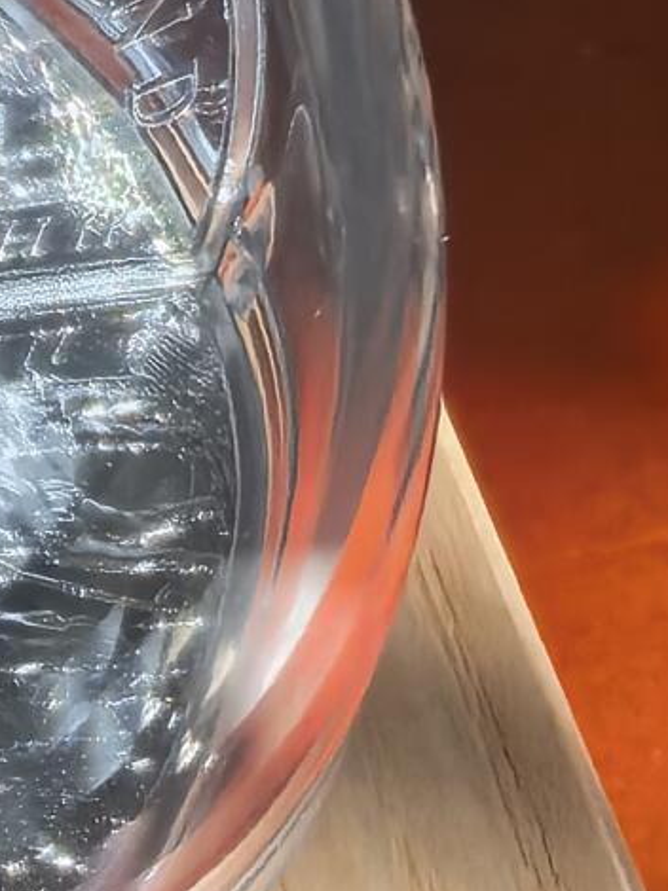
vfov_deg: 20.8
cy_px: 815
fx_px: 2369
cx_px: -497
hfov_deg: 14.3
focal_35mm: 92
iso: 50
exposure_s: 1/741
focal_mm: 1.68
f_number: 2.2
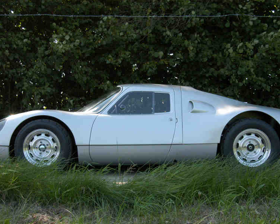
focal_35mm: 50
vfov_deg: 30.2
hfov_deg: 37.3
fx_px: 414
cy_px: 124
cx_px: 143
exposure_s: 1/100
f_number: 11
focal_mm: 26
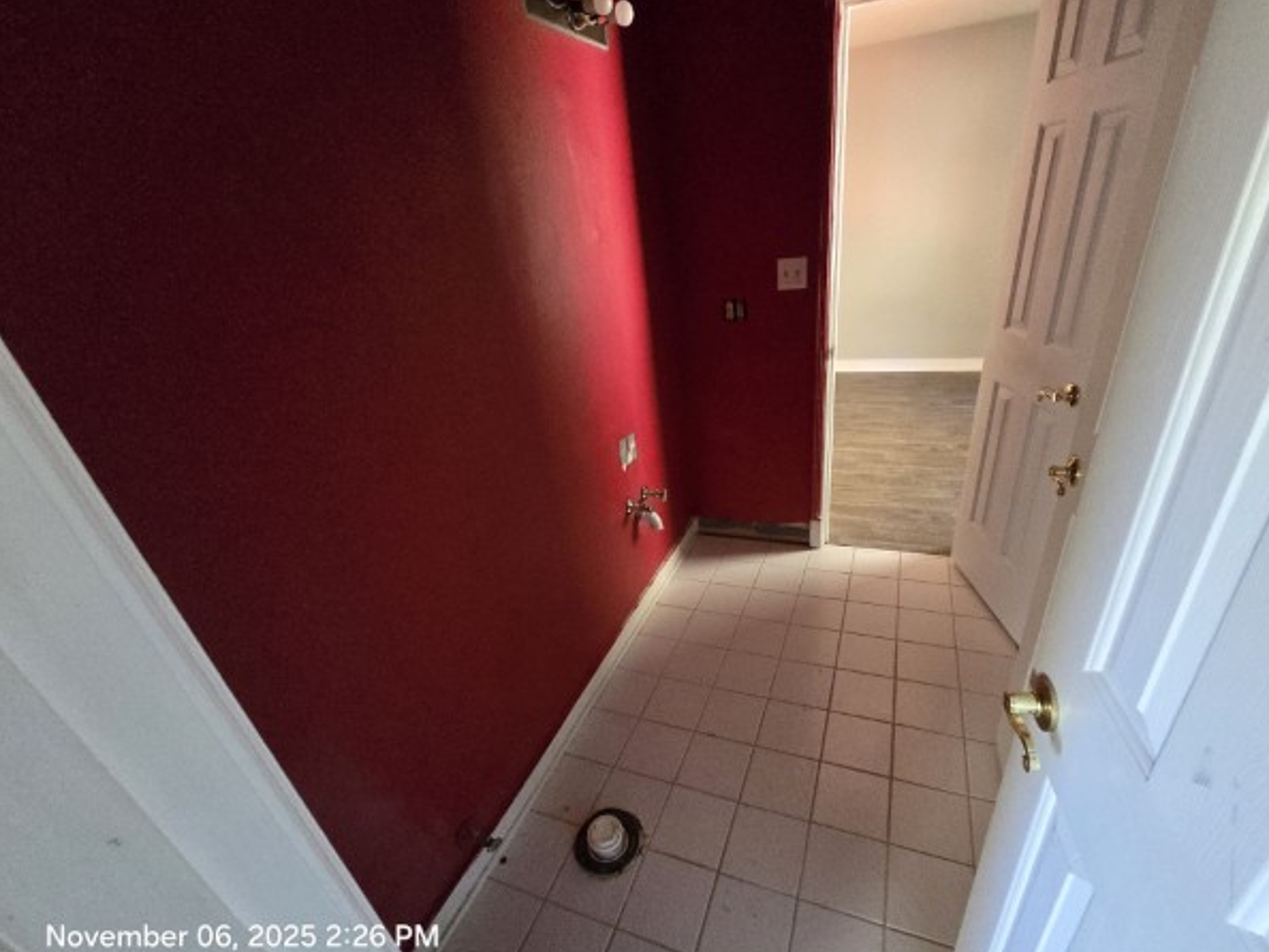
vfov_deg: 85.6
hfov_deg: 102.0
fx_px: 513
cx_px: 664
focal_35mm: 14
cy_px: 502
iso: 1250
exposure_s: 1/60
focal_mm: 2.2
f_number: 2.2
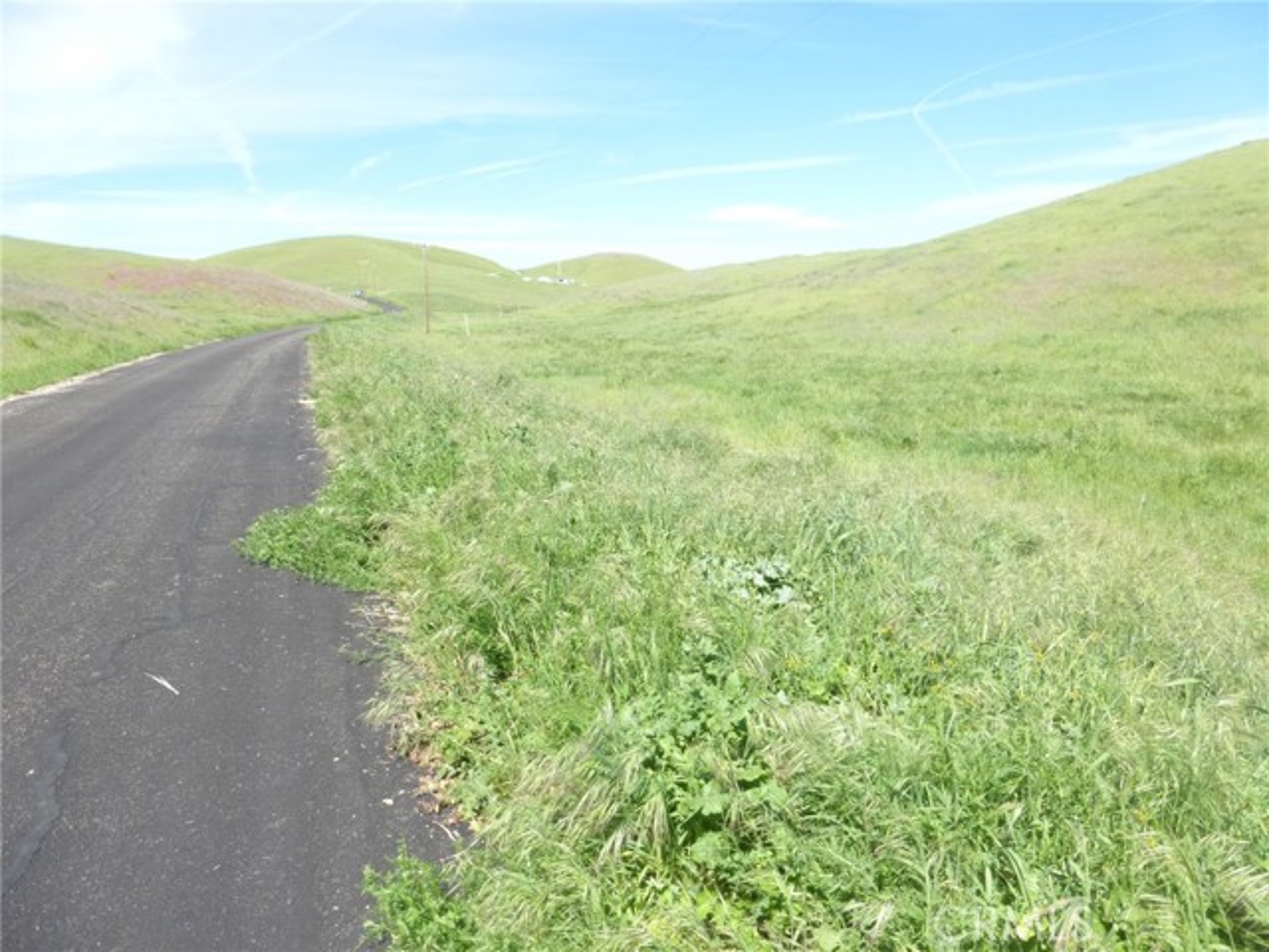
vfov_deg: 56.8
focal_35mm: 24
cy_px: 476
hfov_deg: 71.6
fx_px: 880
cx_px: 634
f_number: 4
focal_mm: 4.3
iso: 100
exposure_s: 1/400
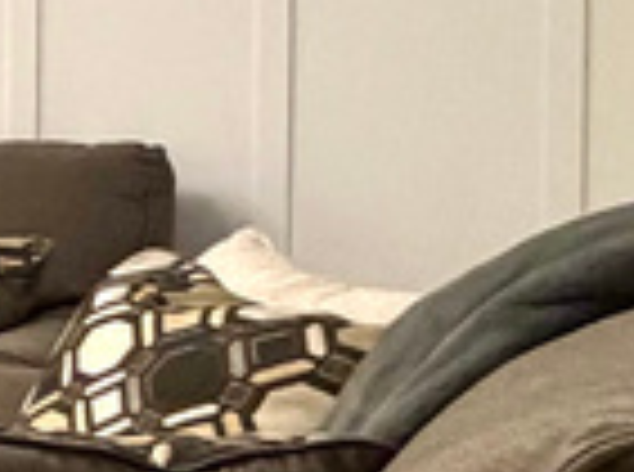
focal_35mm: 102
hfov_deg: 10.6
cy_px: 90
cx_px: -1398
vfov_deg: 14.4
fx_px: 1863
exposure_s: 1/120
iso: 320
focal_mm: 2.22
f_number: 2.2
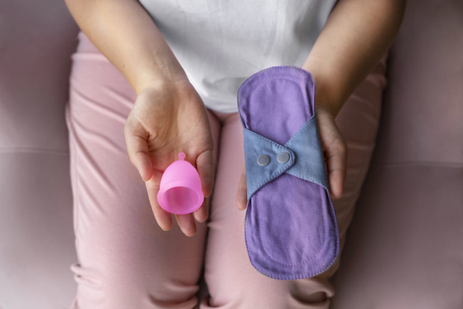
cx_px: 232
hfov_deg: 39.6
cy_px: 154
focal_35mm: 50
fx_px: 643
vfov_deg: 27.0
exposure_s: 1/250
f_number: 4
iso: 320
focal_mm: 50
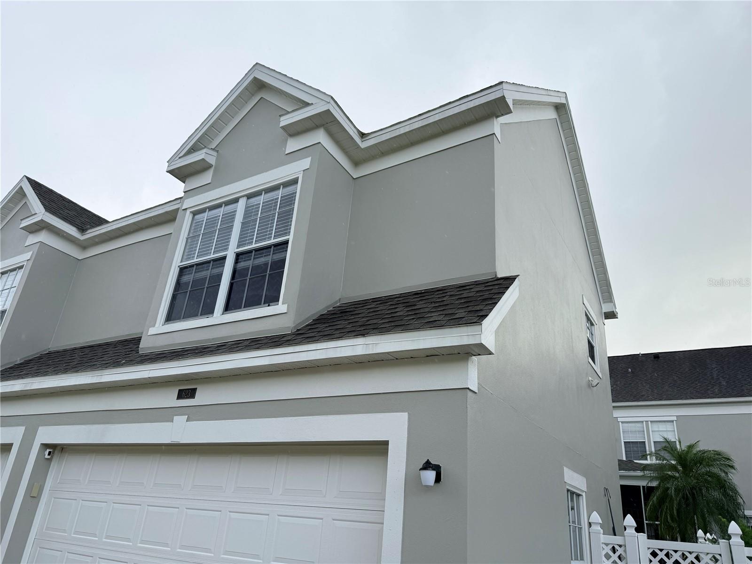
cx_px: 376
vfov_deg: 56.8
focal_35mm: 24
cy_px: 282
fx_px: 521
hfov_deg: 71.6
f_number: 1.78
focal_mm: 6.76
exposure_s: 1/909
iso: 80
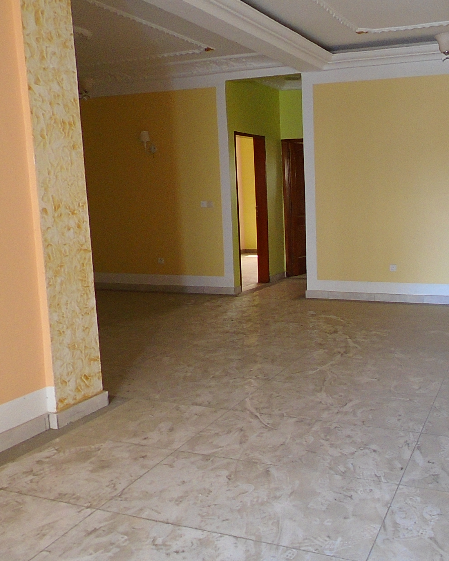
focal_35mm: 34
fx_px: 565
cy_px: 280
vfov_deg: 52.8
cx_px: 320
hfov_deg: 42.4
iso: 400
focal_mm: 4.6
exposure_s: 1/30
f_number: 3.2
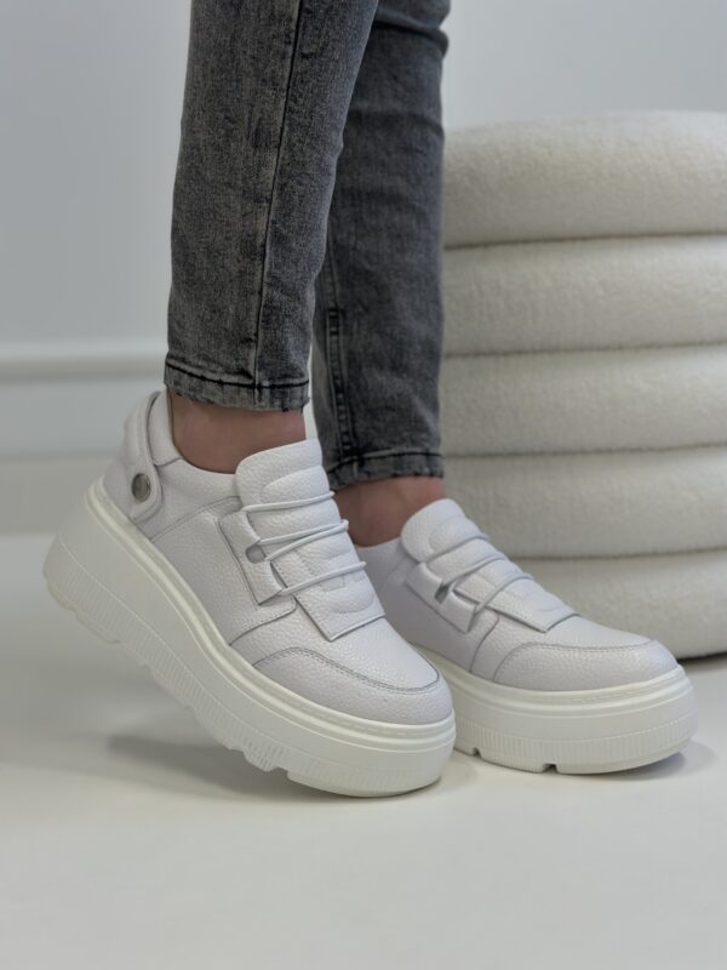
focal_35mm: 48
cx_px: 364
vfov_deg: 39.7
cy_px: 485
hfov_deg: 30.3
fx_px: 1344
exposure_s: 1/100
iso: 80
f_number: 1.78
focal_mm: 6.86
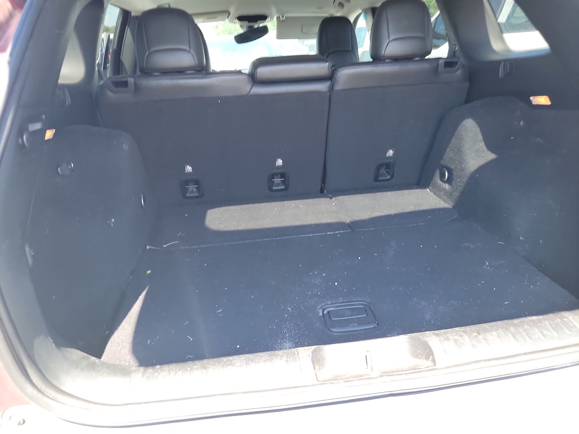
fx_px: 401
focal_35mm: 24
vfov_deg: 56.8
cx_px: 290
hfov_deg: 71.6
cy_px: 217
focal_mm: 6.7
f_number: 1.8
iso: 68
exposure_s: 1/59
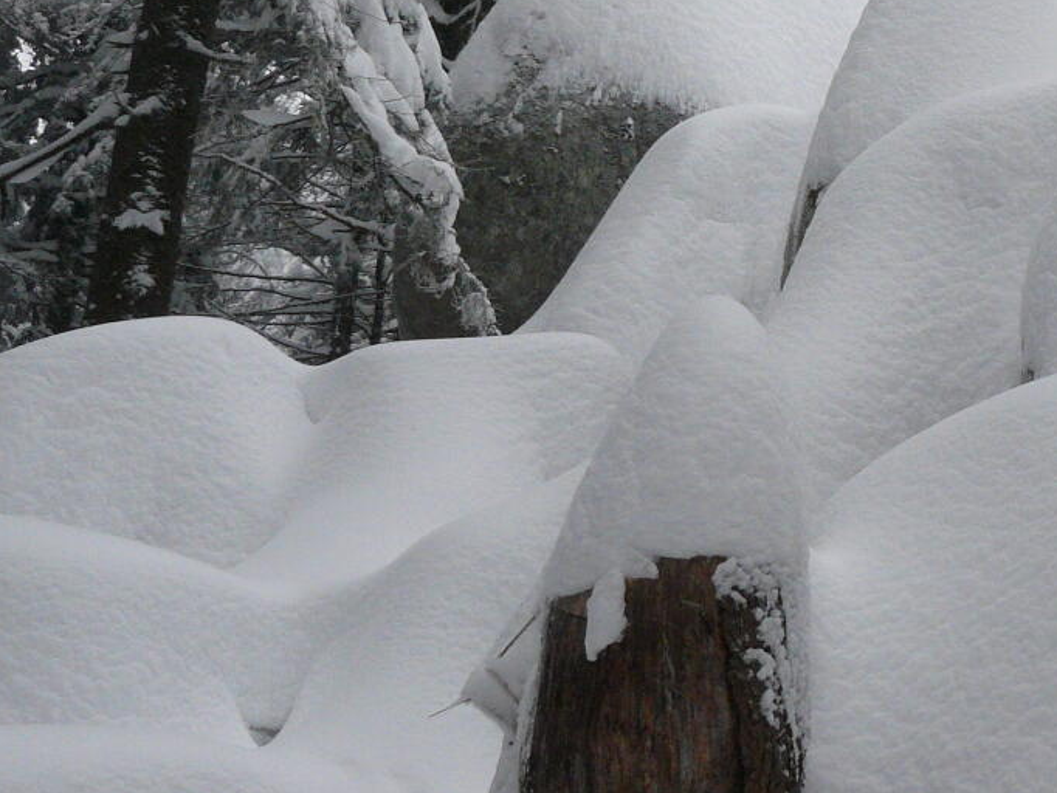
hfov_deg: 24.8
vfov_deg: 19.3
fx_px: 2321
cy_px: 195
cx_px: 980
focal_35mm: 76
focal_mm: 6
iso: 200
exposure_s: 1/125
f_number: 4
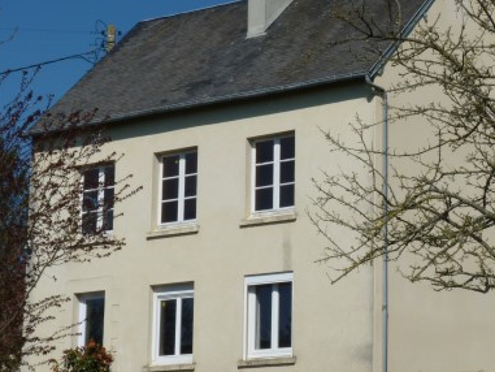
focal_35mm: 121
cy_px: 166
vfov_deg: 12.3
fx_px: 1731
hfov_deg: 16.3
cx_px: 298
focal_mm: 12.8
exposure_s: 1/500
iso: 80
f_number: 7.1
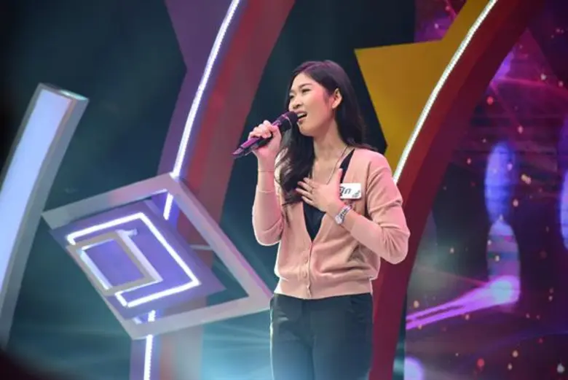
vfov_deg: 6.6
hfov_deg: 9.8
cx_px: 284
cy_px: 190
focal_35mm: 210
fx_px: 3315
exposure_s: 1/250
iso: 1250
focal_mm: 140
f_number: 5.6
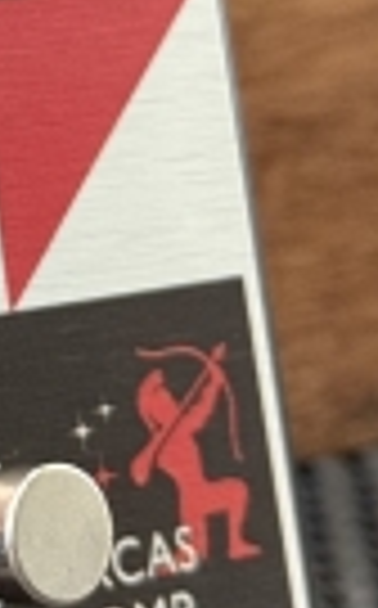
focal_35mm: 196
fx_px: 3241
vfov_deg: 10.6
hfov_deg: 6.5
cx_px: -306
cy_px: -63
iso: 320
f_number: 1.78
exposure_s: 1/40
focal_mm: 6.76
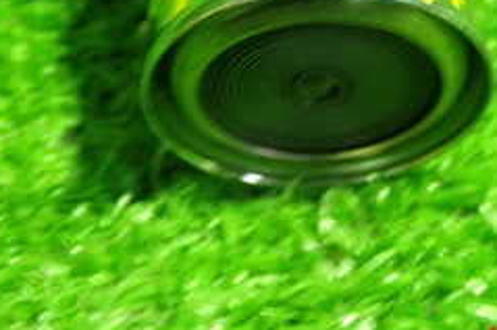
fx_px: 1945
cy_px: -93
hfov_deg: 14.5
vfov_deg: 9.5
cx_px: 335
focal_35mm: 141
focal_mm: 9.65
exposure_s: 1/15
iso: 800
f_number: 3.3
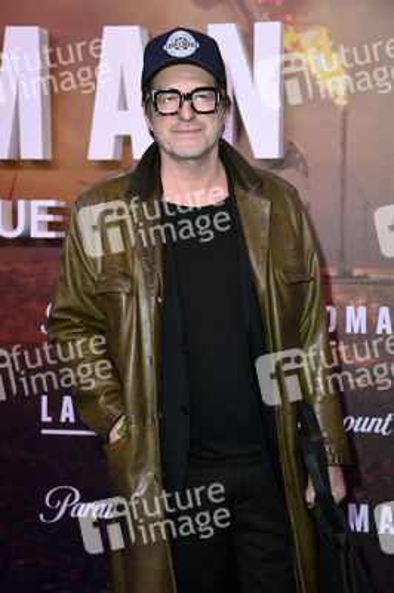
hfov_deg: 16.6
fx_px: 1348
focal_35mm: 82
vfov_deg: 24.8
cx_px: 197
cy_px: 296
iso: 400
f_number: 5.6
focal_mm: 82
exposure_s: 1/200
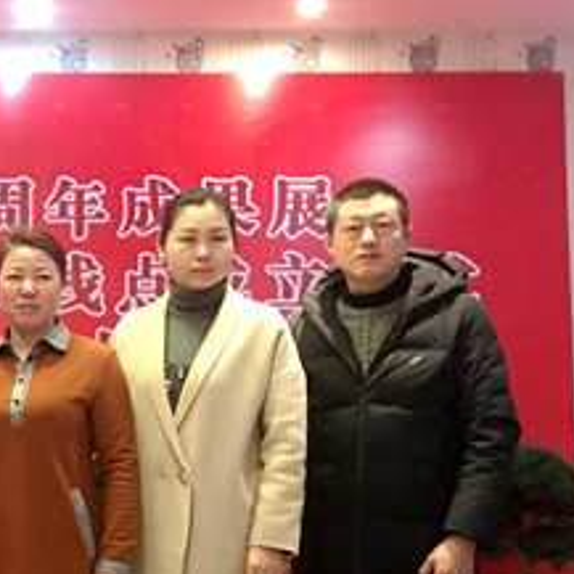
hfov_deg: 22.1
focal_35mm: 71
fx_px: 1332
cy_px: 423
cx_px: -148
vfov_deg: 24.1
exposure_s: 1/8
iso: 160
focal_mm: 4.15
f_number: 2.2
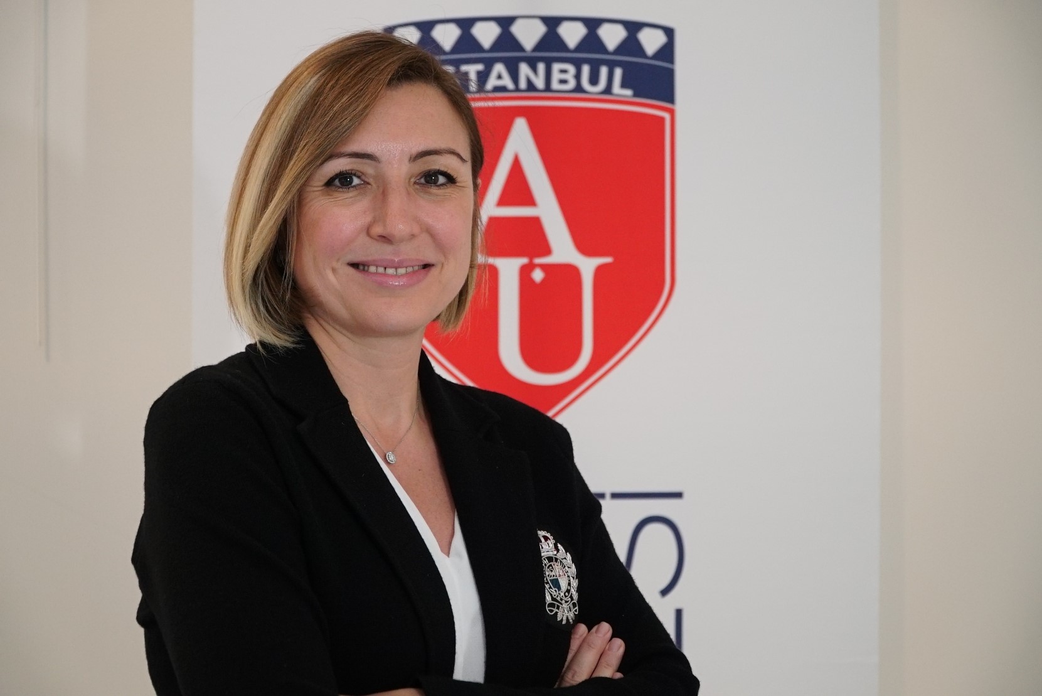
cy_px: 348
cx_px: 521
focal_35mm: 78
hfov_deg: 26.0
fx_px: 2259
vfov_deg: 17.5
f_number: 4
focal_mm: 52
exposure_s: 1/125
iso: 1600
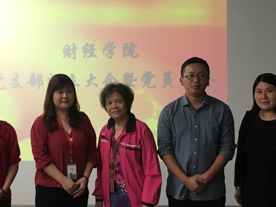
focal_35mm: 74
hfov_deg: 26.1
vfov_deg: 19.9
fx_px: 590
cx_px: 79
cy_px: 102
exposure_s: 1/33
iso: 80
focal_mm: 4.15
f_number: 2.2
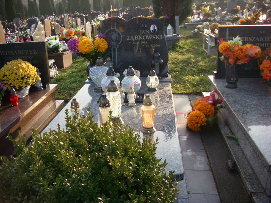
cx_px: 136
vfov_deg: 38.7
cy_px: 102
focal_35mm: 37
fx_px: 290
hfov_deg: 50.1
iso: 50
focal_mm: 6.2
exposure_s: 1/239
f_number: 2.8
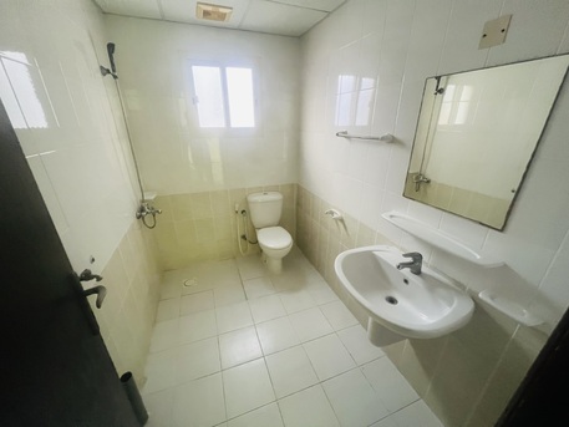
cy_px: 214
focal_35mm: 13
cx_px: 284
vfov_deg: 89.9
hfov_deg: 106.2
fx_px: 214
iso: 640
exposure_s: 1/60
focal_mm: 1.57
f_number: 1.8
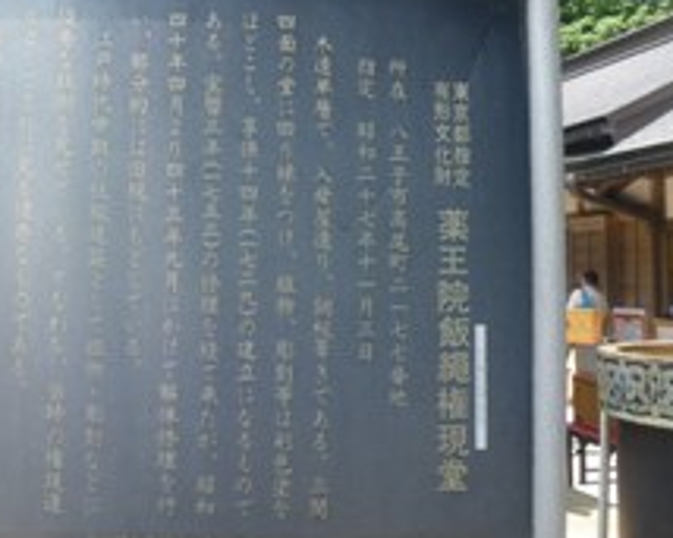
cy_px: 211
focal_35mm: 51
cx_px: 116
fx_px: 1015
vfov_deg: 29.6
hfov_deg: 35.3
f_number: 3.5
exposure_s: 1/80
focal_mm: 5
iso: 50
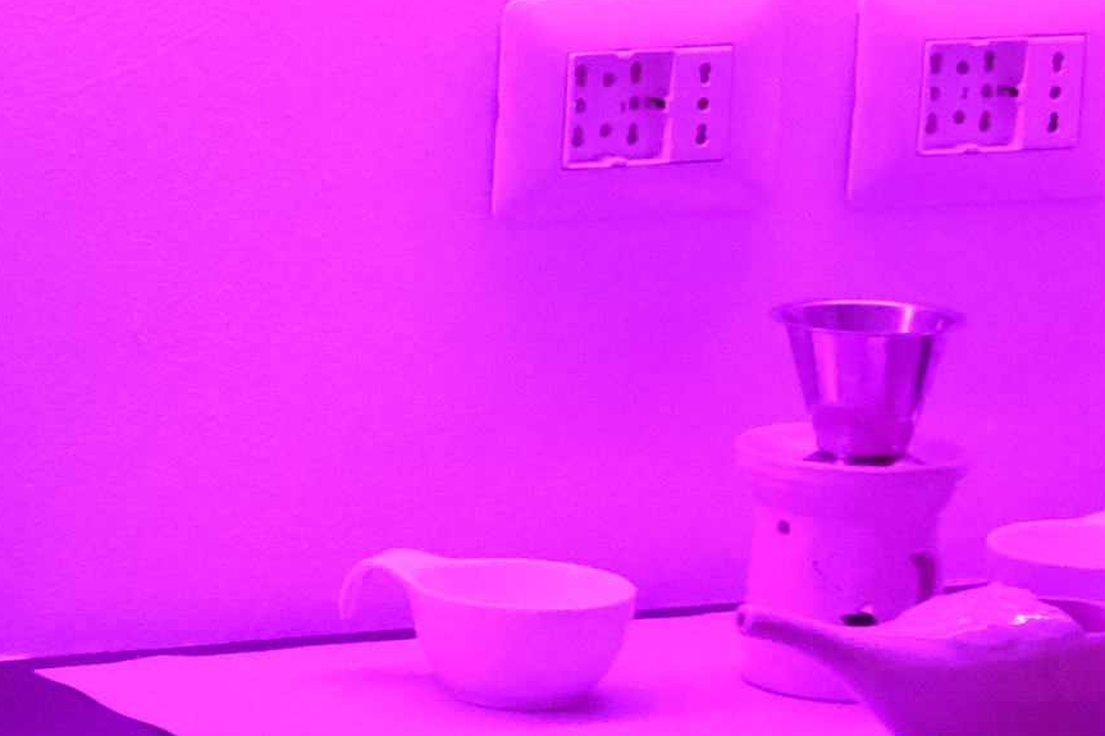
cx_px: -1154
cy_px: 773
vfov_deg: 5.4
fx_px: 7764
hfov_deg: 7.8
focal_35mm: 253
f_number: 4
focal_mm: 23
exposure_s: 1/125
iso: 4000
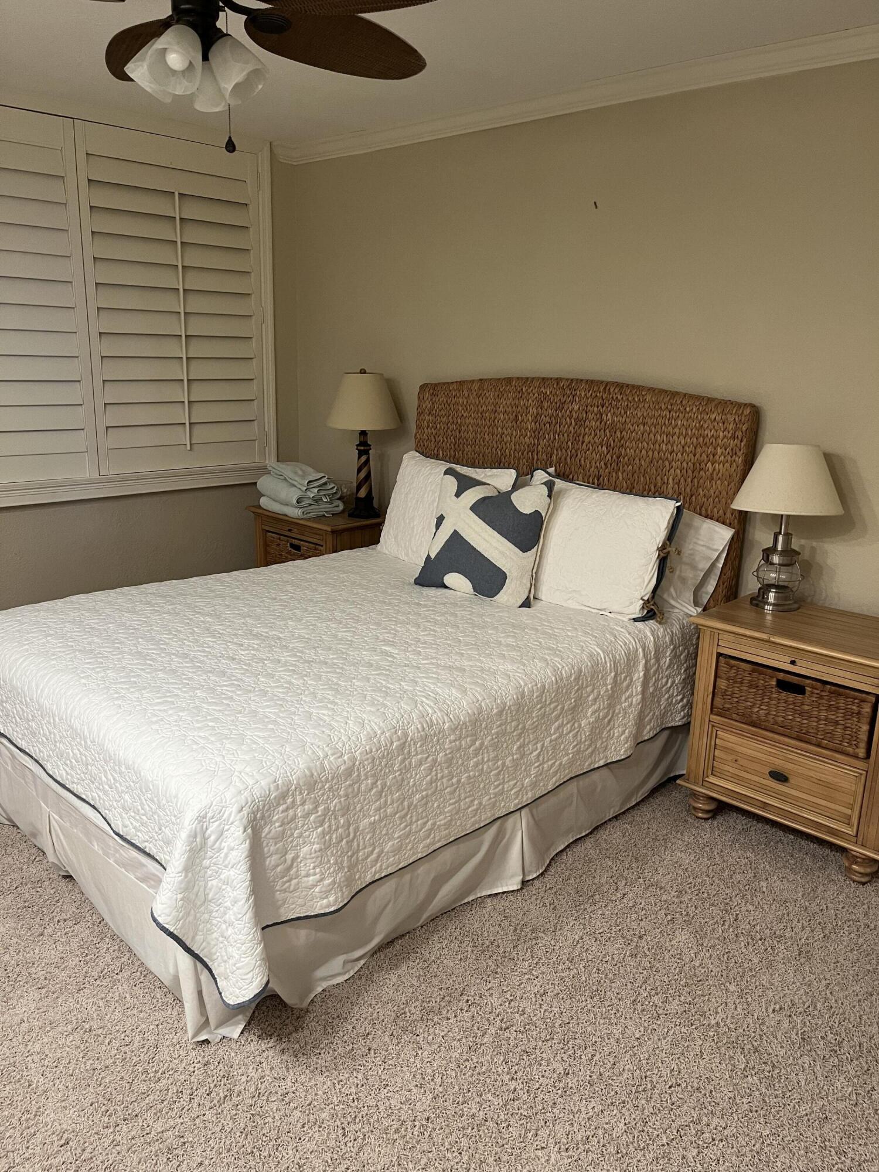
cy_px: 586
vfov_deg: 67.3
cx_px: 440
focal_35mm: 26
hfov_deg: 53.1
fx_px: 880
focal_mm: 5.1
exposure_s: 1/60
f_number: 1.6
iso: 160
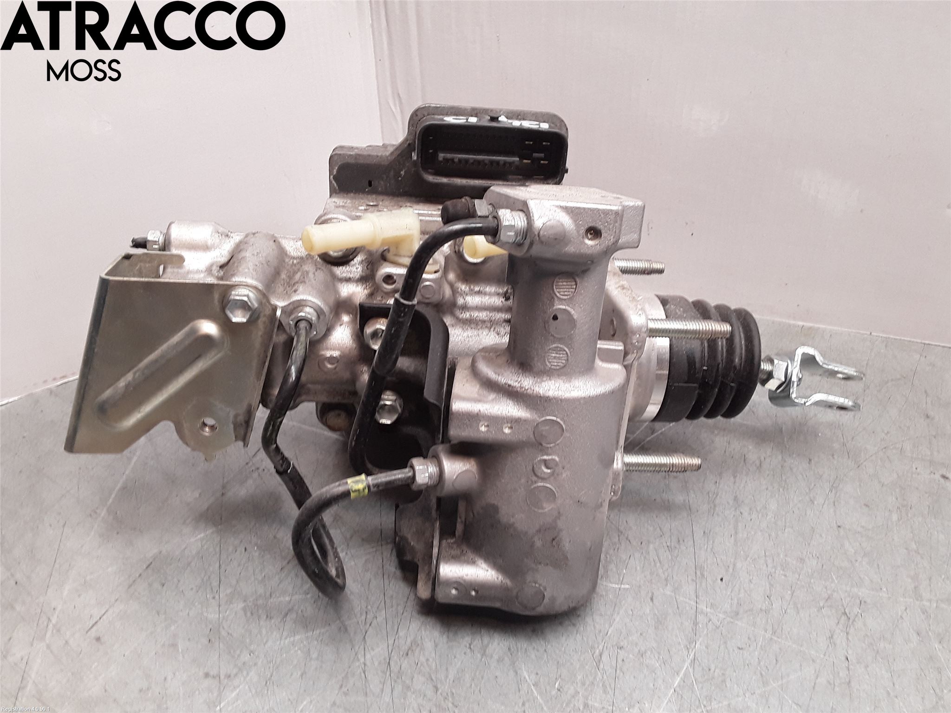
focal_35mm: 28
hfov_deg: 63.4
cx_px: 476
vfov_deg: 49.7
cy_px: 356
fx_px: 769
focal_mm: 2.91
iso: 50
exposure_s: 1/50
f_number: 1.9
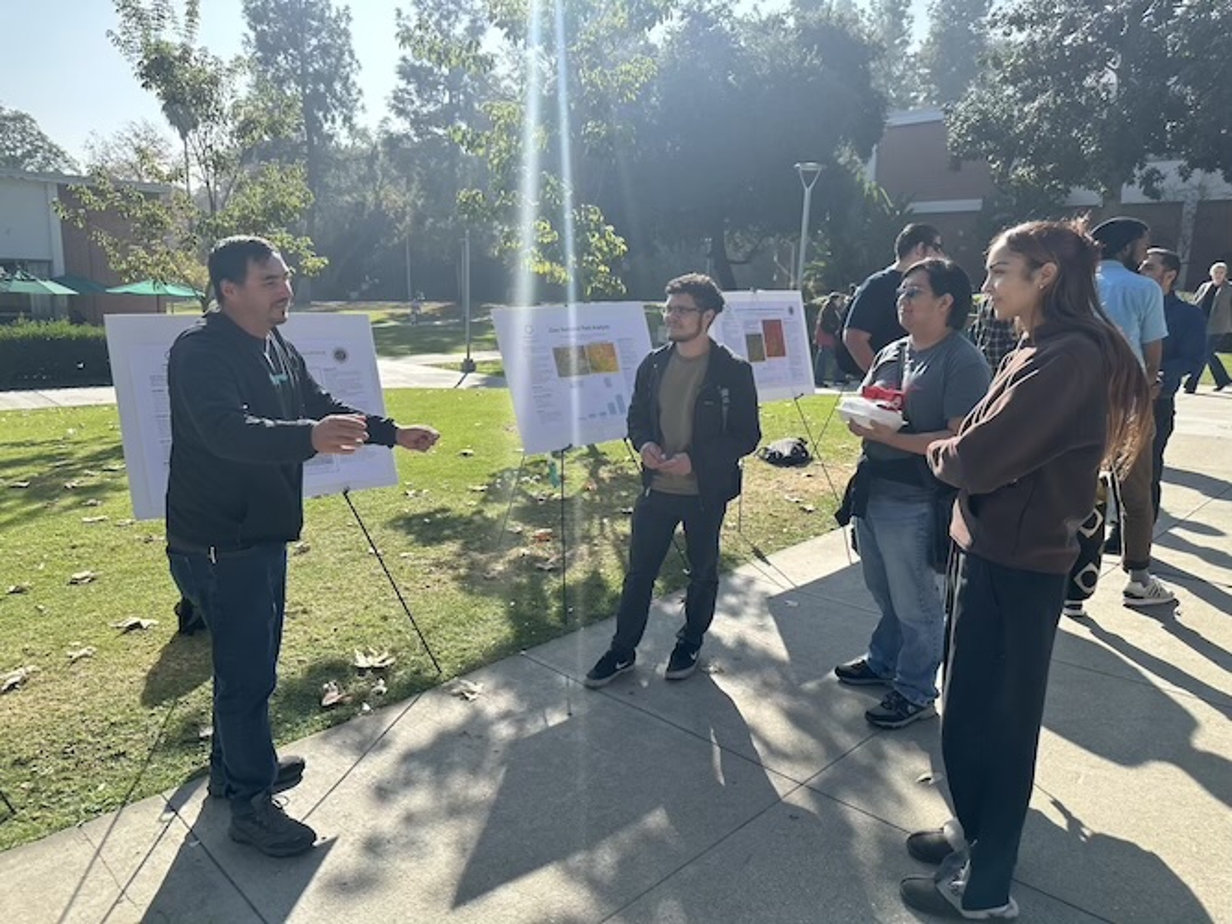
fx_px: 854
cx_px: 616
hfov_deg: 71.6
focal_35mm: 24
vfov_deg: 56.8
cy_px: 462
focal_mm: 6.86
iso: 80
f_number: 1.78
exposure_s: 1/2252
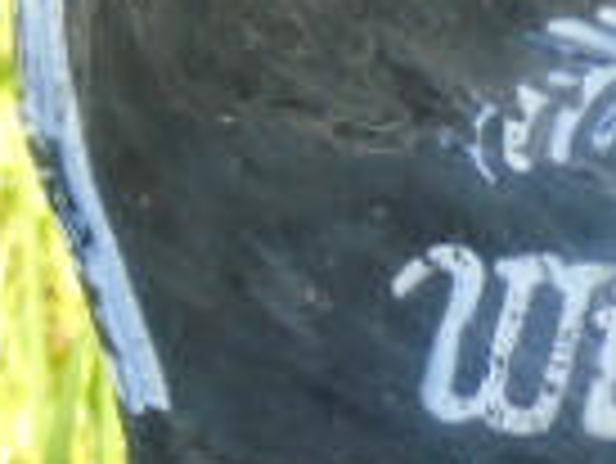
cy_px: 662
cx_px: 800
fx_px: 17579
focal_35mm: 987
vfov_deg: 1.5
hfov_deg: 2.0
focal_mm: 38
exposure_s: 1/125
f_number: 4.7
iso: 200
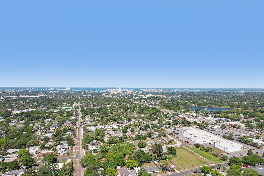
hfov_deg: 78.6
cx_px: 132
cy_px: 88
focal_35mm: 22
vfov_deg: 57.2
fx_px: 161
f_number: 2.8
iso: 100
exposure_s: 1/2000
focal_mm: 8.4
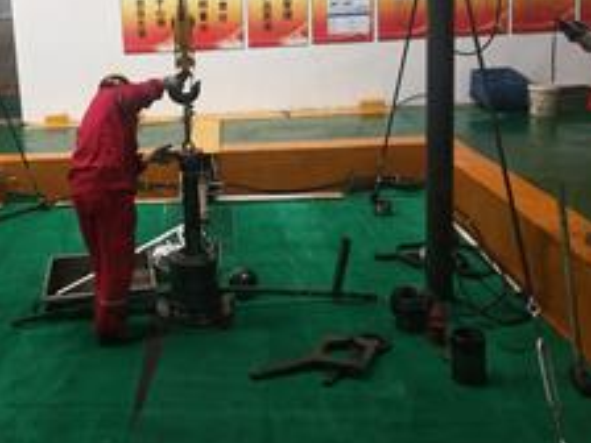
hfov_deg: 45.3
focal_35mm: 40
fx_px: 683
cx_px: 154
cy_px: 109
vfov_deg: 35.2
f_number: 2
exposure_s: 1/33.3
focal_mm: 3.88
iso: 160
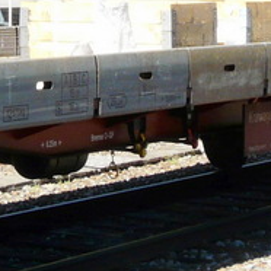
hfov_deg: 9.0
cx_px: -125
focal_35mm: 190
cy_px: -7
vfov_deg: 9.1
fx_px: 1683
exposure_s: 1/250
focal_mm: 6.5
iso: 100
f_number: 5
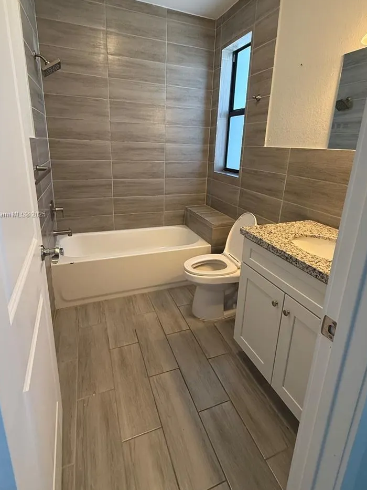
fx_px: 254
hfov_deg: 71.6
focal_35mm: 18
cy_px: 215
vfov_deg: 87.3
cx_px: 186
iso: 250
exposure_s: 1/120
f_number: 2.2
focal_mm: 2.22
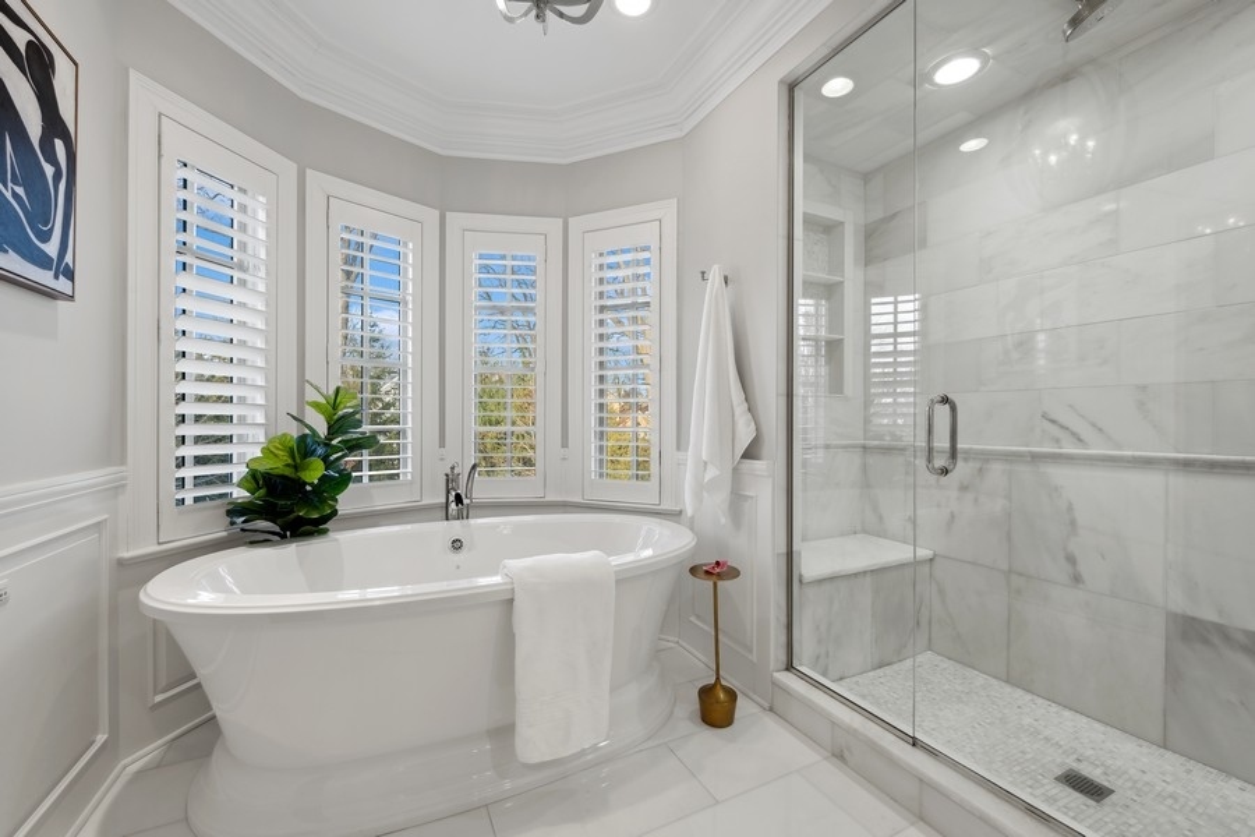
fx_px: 488
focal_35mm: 14
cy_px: 418
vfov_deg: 81.2
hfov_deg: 104.3
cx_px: 628
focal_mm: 14
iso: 200
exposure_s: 1/6
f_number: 9.5
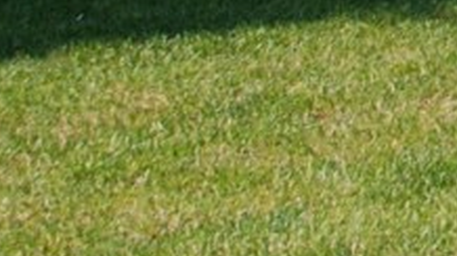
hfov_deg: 8.3
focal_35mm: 210
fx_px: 2542
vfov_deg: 5.1
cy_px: -802
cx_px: 1489
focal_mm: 18
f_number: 10
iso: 400
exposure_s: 1/400
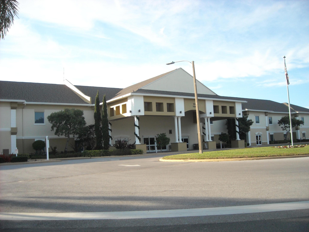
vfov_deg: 40.7
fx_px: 312
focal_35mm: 35
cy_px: 116
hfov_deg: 52.6
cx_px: 154
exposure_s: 1/250
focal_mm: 5.7
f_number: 5.6
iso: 135
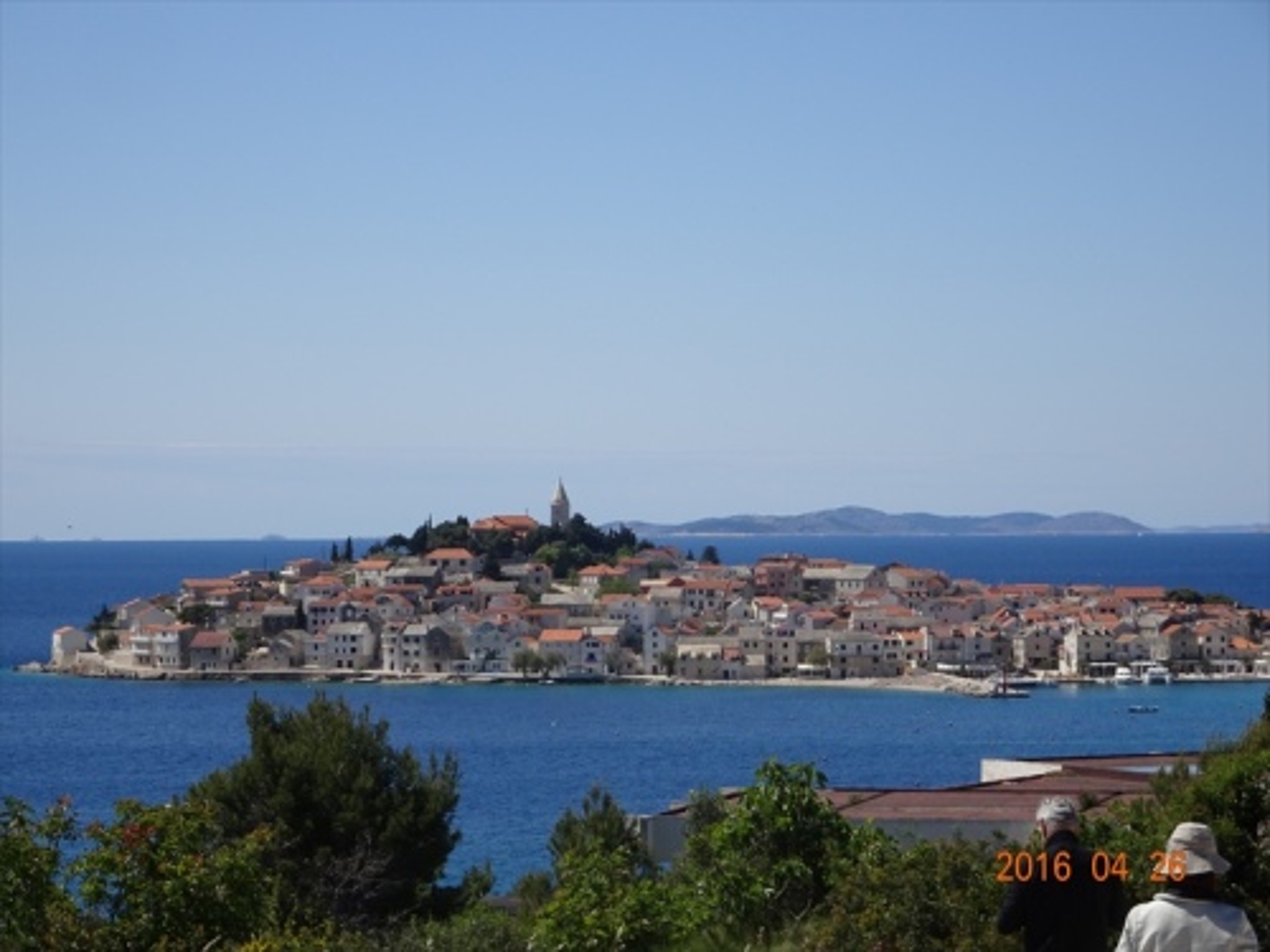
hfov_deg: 15.5
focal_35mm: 127
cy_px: 476
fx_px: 4659
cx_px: 635
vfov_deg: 11.7
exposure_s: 1/640
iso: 80
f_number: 5.6
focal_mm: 21.66
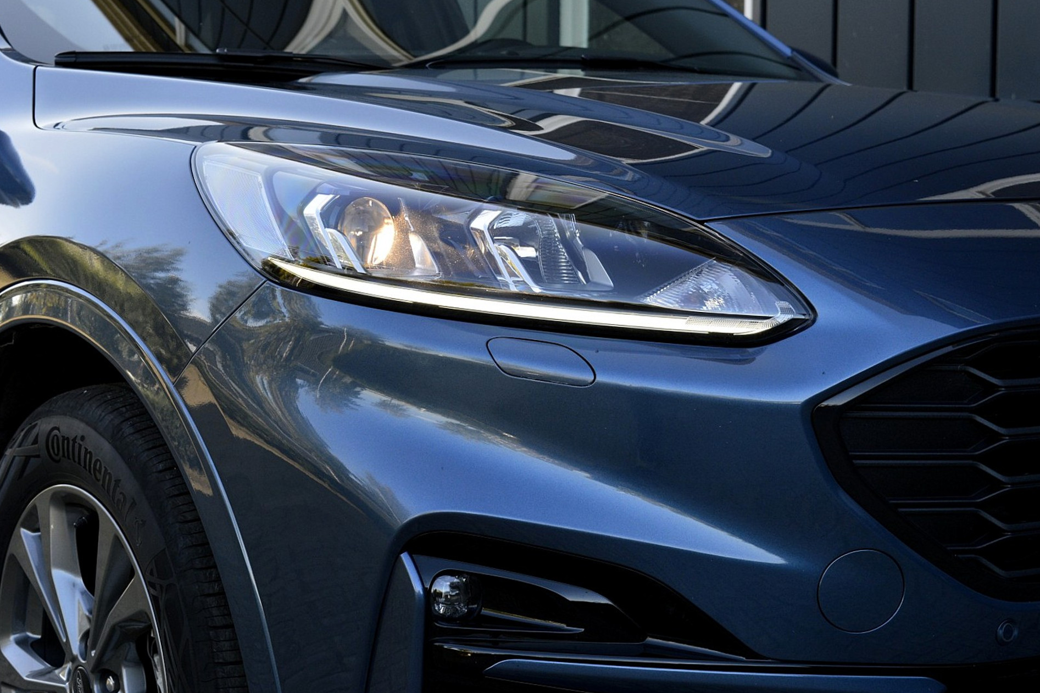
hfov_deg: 28.8
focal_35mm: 70
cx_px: 522
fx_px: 2022
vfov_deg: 19.5
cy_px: 345
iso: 400
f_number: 9
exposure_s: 1/160
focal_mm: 46
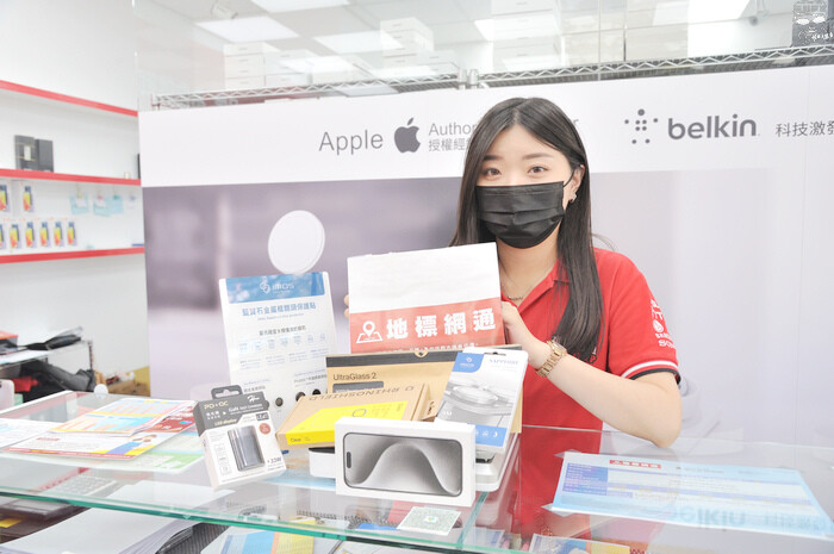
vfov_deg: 42.2
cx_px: 417
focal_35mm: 31
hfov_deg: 60.3
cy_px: 277
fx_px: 717
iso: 800
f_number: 5.6
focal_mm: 31
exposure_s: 1/125
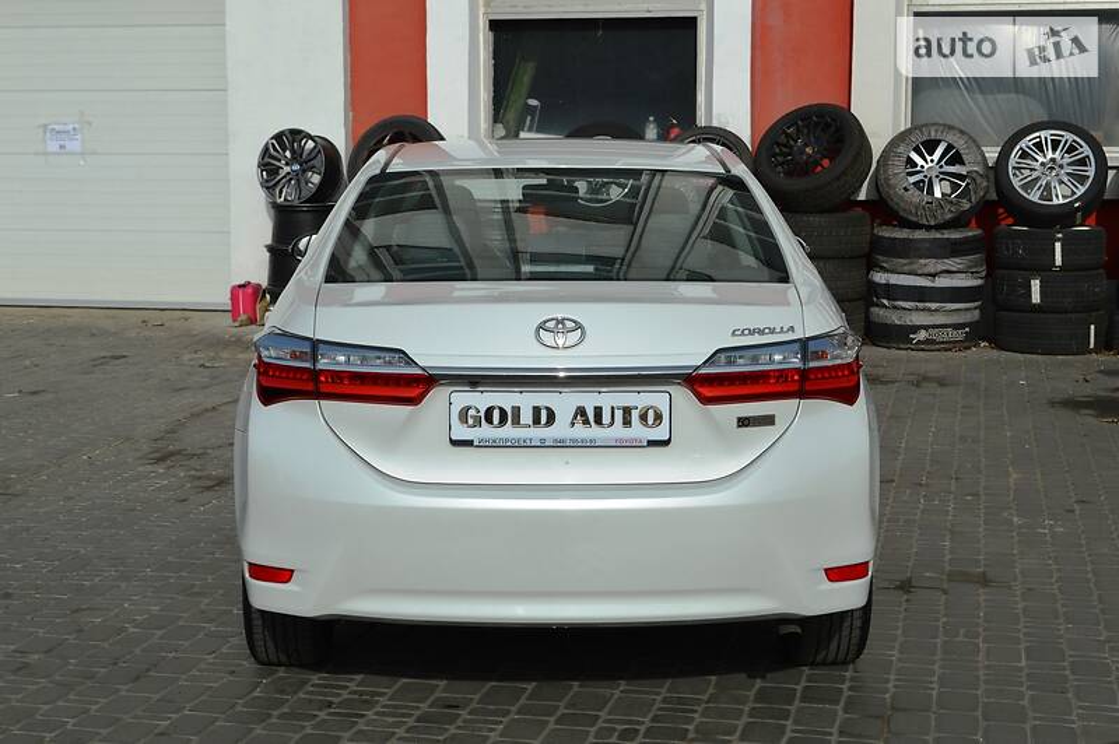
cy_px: 372
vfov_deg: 22.6
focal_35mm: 60
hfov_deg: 33.4
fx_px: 1863
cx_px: 560
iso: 100
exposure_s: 1/400
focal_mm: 40
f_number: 10
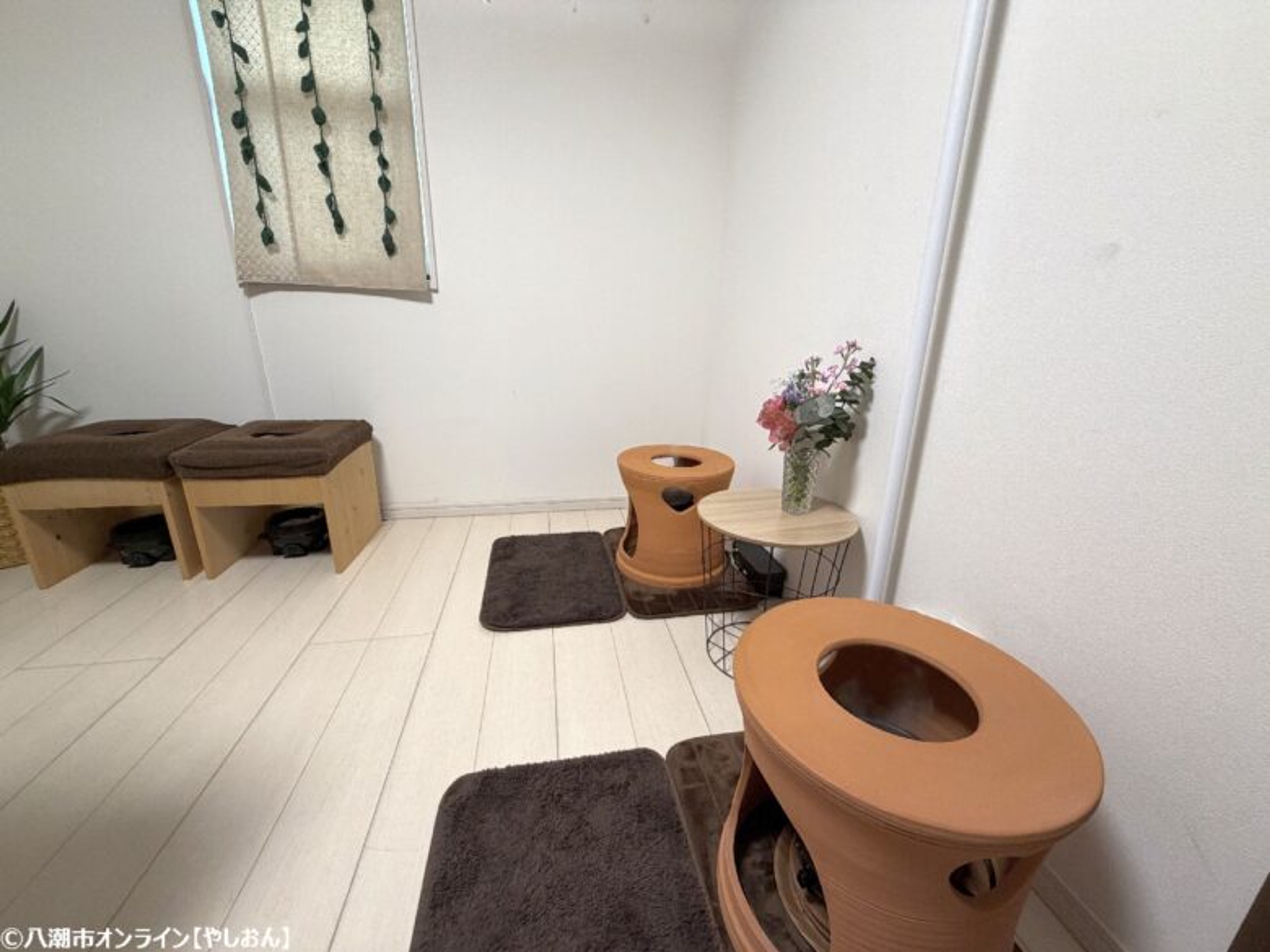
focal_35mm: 14
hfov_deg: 102.1
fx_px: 514
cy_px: 476
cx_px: 635
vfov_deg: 85.7
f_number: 2.2
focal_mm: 2.22
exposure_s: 1/50
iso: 160
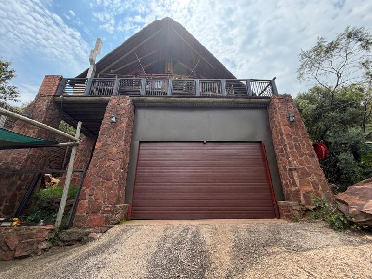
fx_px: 150
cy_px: 140
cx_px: 186
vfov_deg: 85.7
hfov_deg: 102.1
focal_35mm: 14
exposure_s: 1/770
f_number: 2.2
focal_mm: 2.22
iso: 32
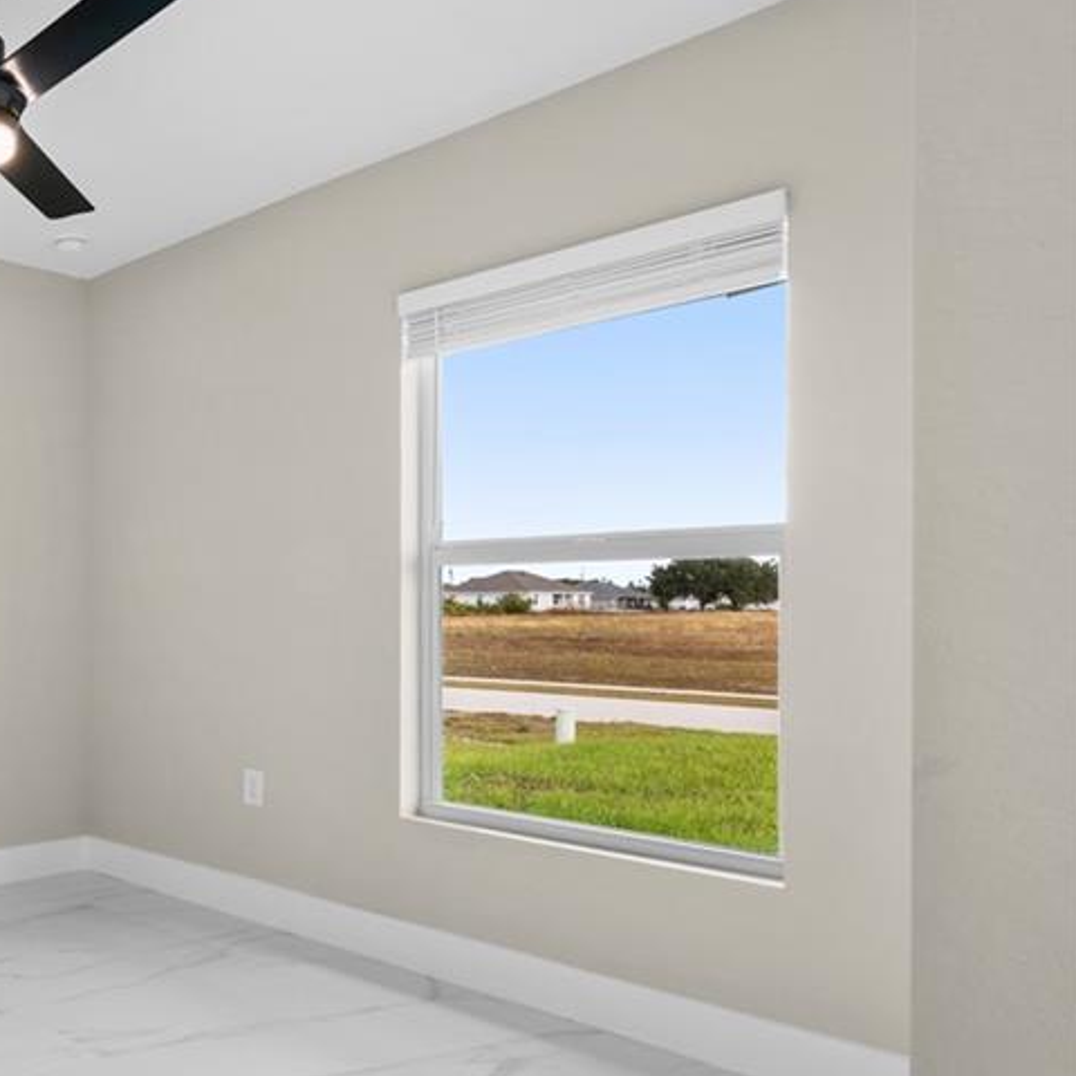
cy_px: 620
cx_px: -67
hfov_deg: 44.5
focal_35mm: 29
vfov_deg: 55.4
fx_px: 1020
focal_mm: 16
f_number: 10
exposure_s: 1/10
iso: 320
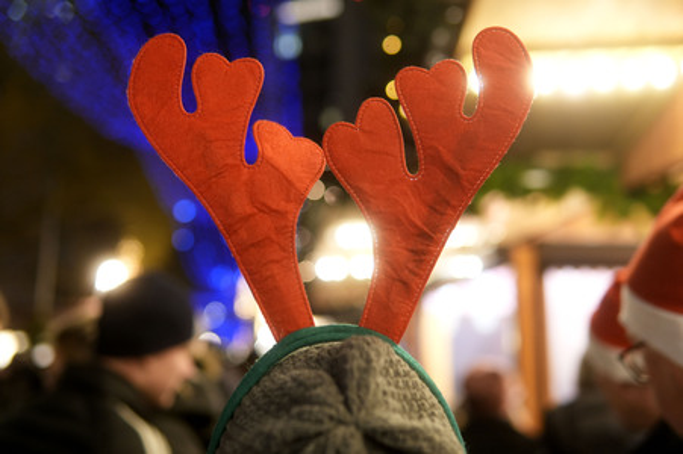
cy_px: 227
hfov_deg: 43.6
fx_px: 853
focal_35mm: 45
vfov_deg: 29.8
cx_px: 342
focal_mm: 30
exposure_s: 1/60
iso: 640
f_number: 2
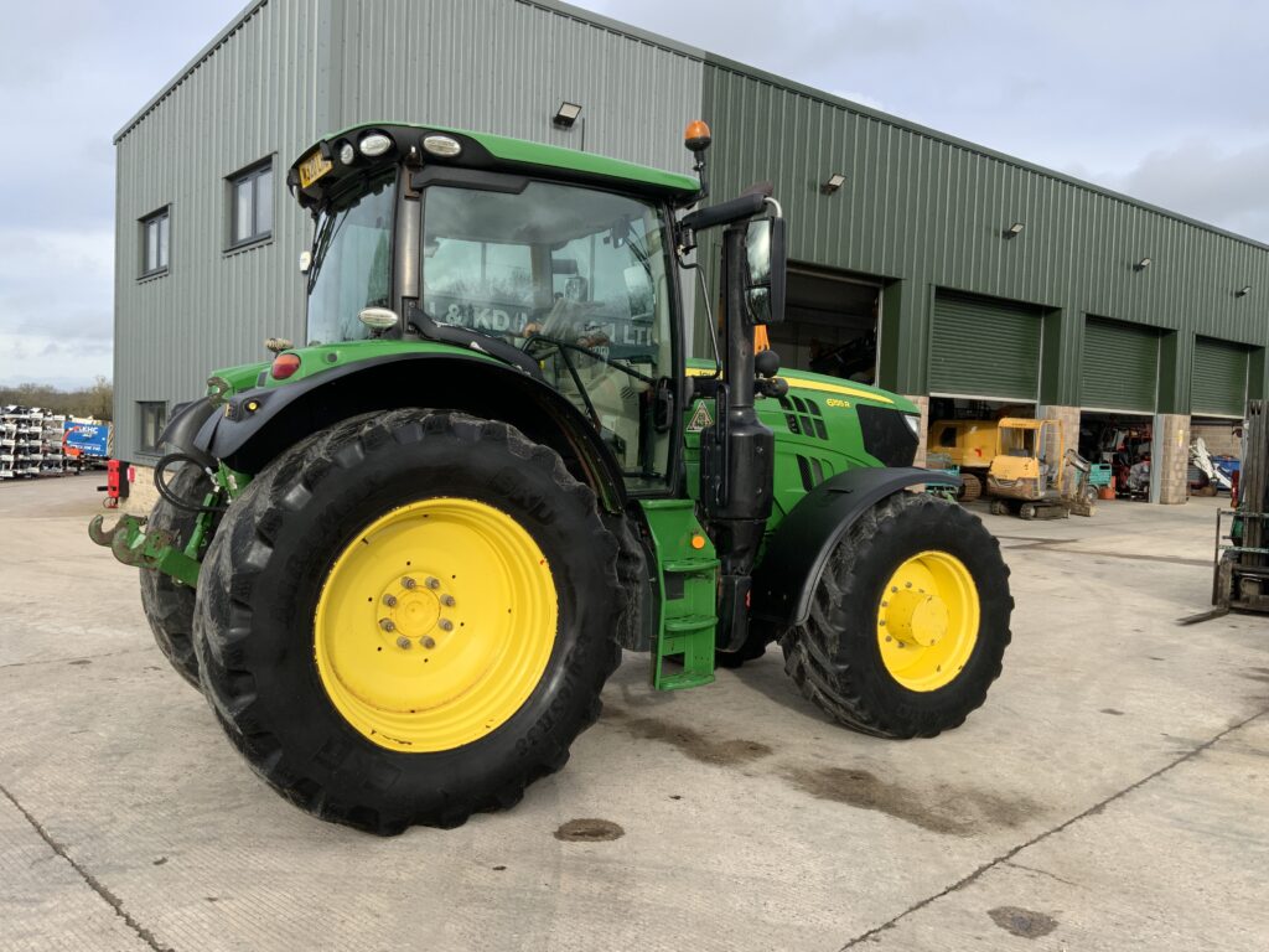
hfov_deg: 61.7
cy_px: 476
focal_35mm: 29
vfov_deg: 48.2
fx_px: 1063
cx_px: 634
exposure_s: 1/635
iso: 16
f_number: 1.8
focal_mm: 3
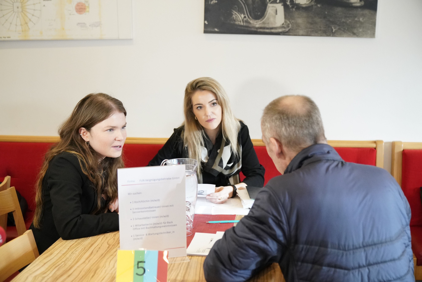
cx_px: 211
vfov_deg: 27.0
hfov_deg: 39.6
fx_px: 586
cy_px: 141
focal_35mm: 50
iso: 6400
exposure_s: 1/320
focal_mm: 50
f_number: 2.8
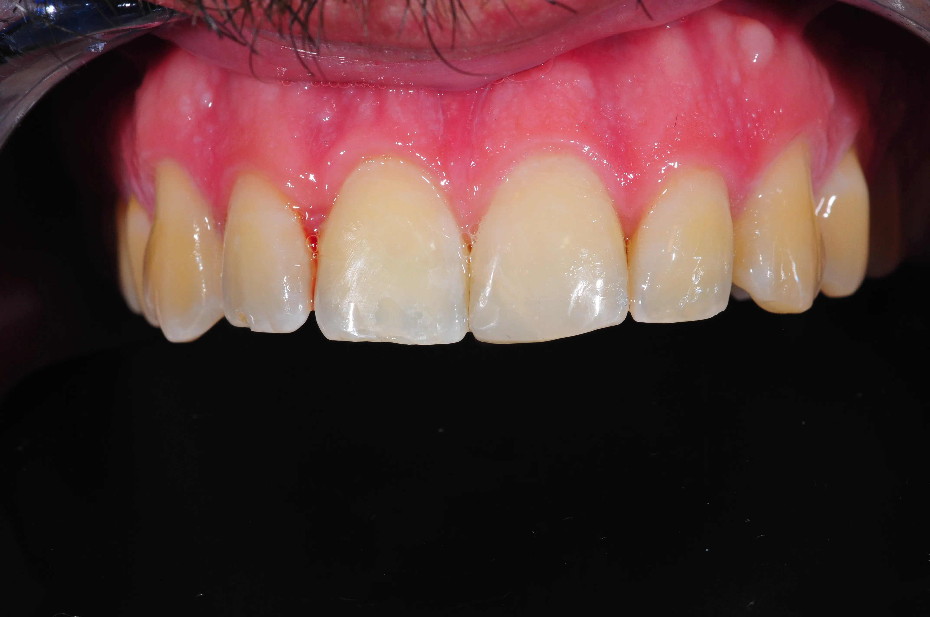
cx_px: 465
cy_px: 308
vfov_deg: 8.7
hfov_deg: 13.1
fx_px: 4064
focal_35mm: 158
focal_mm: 105
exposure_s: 1/60
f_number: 18
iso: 400
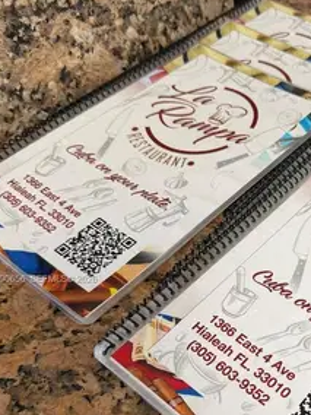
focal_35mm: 45
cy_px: 280
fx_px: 539
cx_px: 269
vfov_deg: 41.5
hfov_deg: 31.0
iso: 200
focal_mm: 6.76
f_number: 1.78
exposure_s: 1/120
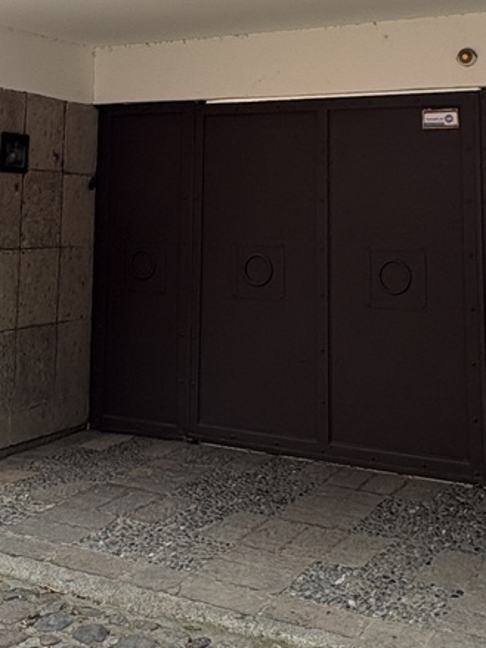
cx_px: 205
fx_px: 955
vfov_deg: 35.5
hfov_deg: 28.5
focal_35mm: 51
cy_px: 78
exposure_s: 1/284
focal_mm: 2.22
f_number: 2.2
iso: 40
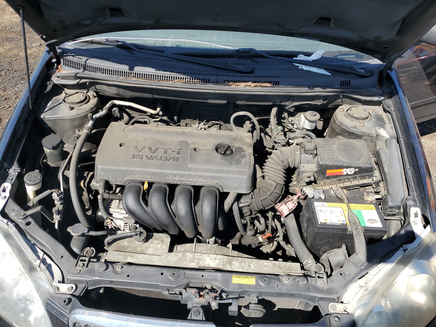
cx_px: 218
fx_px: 327
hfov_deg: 67.3
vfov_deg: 53.1
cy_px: 164
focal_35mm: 26
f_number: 1.5
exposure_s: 1/1429
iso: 50
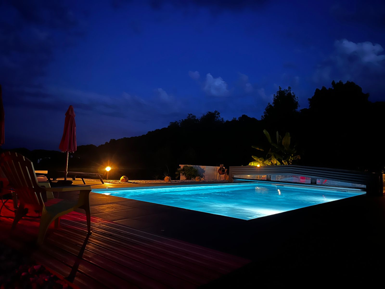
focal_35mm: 26
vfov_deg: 53.1
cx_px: 192
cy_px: 144
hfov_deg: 67.3
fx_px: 289
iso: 800
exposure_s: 1/5
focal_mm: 5.1
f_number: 1.6
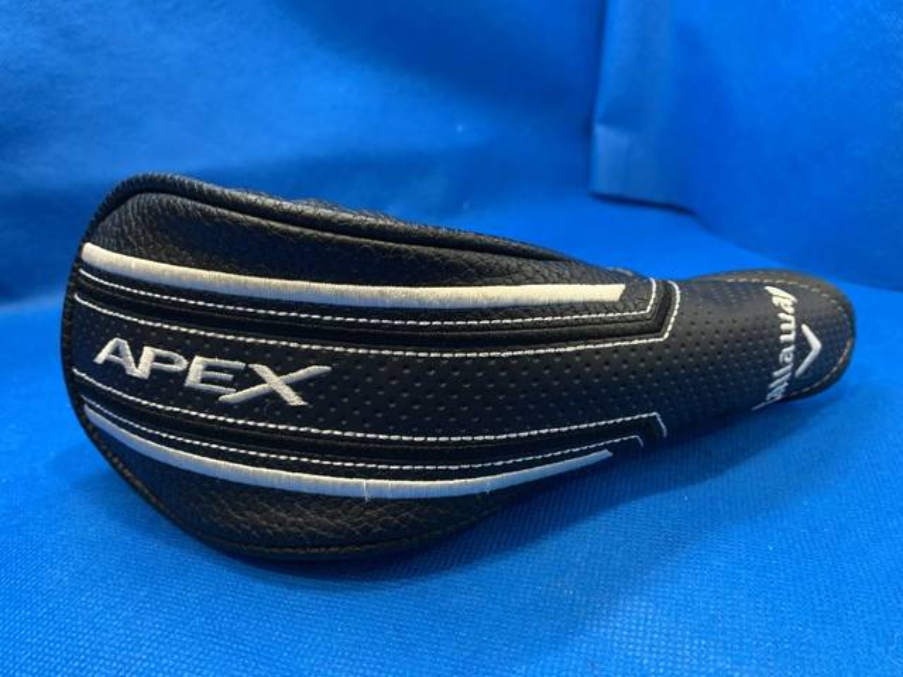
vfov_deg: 53.1
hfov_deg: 67.3
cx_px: 452
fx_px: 678
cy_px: 338
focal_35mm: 26
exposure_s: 1/60
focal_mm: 4.25
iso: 200
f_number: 1.8
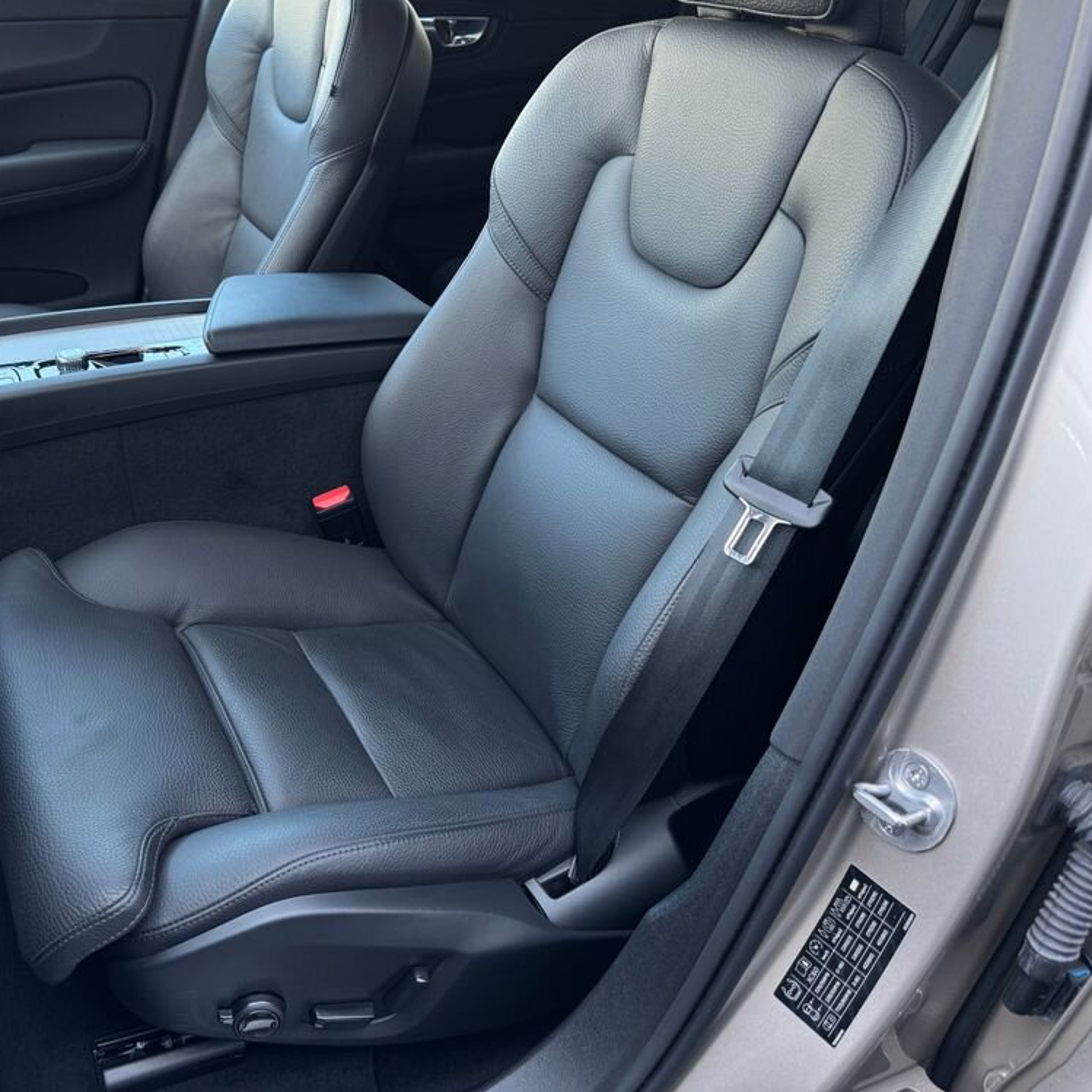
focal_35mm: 29
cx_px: 375
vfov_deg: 55.6
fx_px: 1035
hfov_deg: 54.6
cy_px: 534
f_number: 1.78
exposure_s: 1/121
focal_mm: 6.76
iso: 160
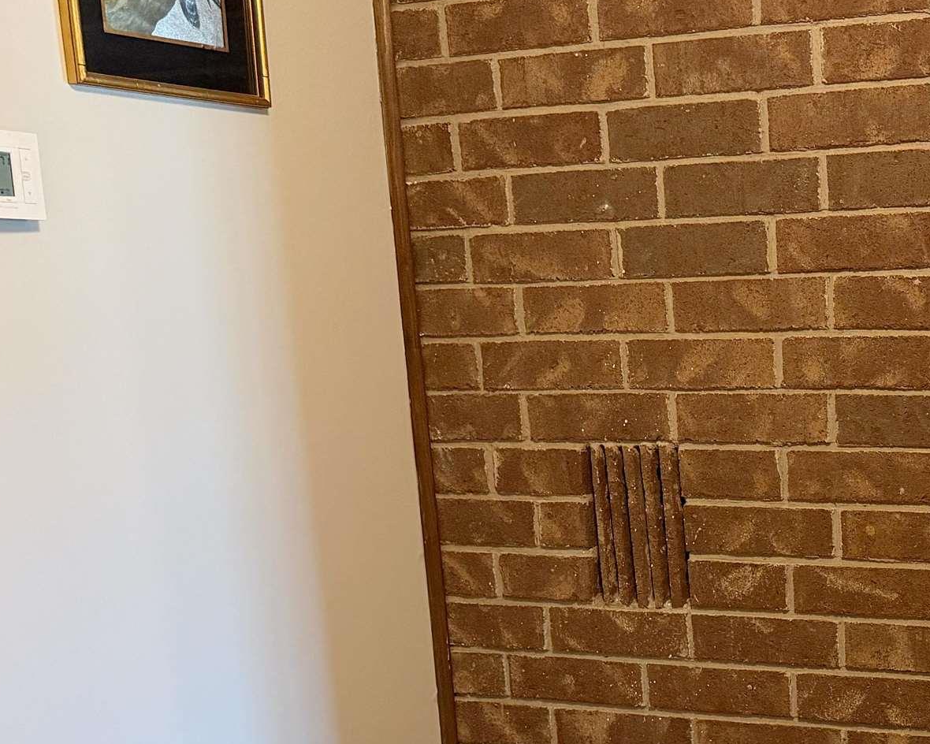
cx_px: 946
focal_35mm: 61
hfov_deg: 28.9
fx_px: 1679
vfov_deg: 24.3
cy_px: 660
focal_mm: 6.76
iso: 500
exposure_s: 1/60
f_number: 1.78
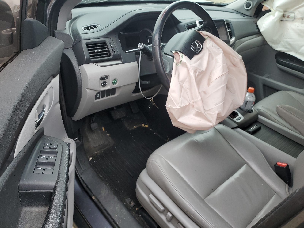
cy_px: 114
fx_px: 228
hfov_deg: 67.3
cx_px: 152
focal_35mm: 26
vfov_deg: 53.1
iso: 50
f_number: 1.5
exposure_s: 1/200
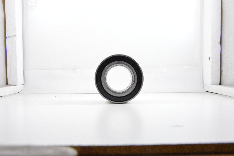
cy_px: 78
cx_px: 117
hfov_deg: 51.3
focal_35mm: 38
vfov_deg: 35.4
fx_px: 244
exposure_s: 1/100
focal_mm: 25
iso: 3200
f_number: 7.1
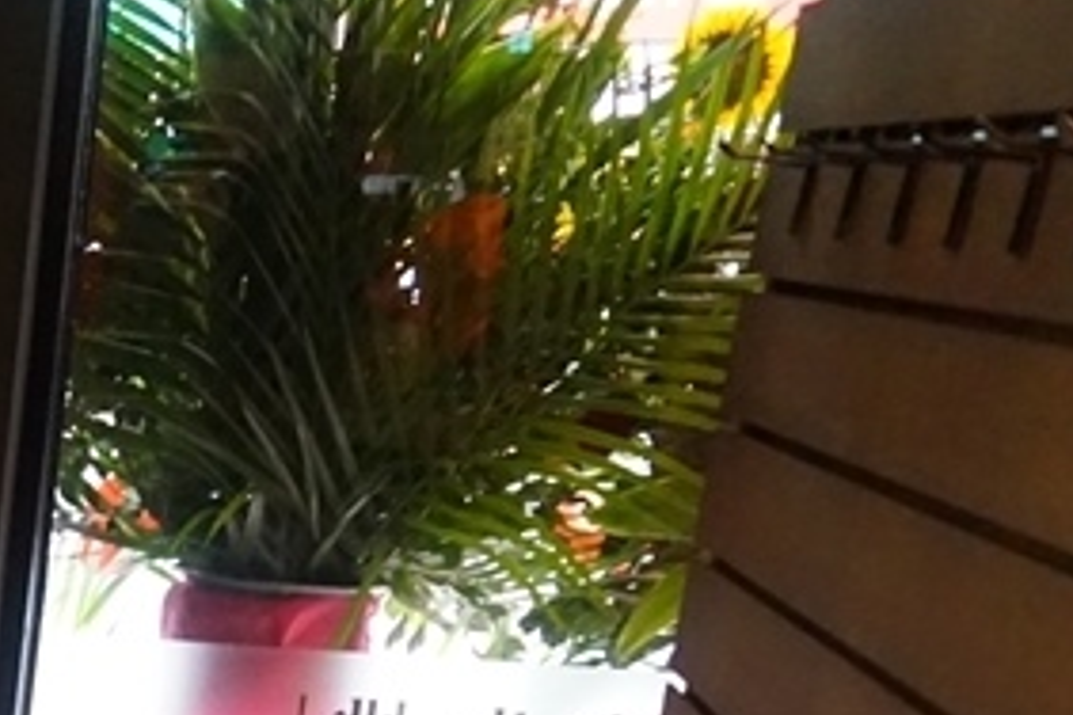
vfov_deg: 14.5
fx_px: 2593
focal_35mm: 87
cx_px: -776
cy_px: 1124
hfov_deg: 18.8
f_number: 3.5
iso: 3200
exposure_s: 1/60
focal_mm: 16
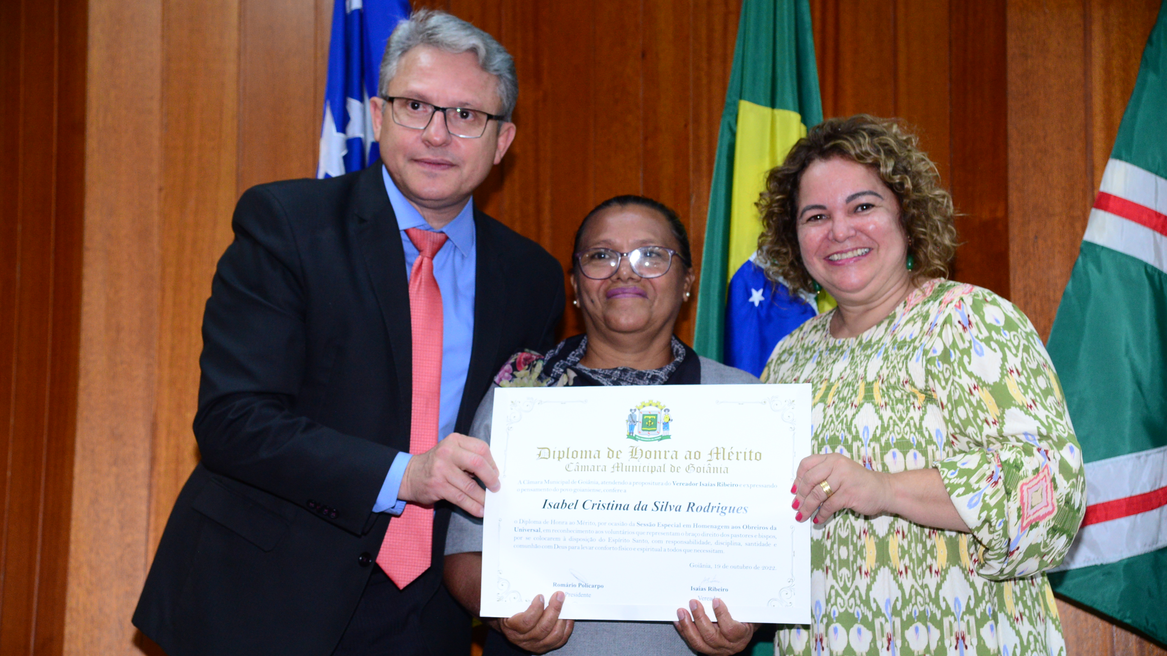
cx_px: 579
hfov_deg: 30.2
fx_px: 2166
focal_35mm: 70
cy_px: 325
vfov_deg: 17.2
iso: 2500
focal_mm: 66
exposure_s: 1/125
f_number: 5
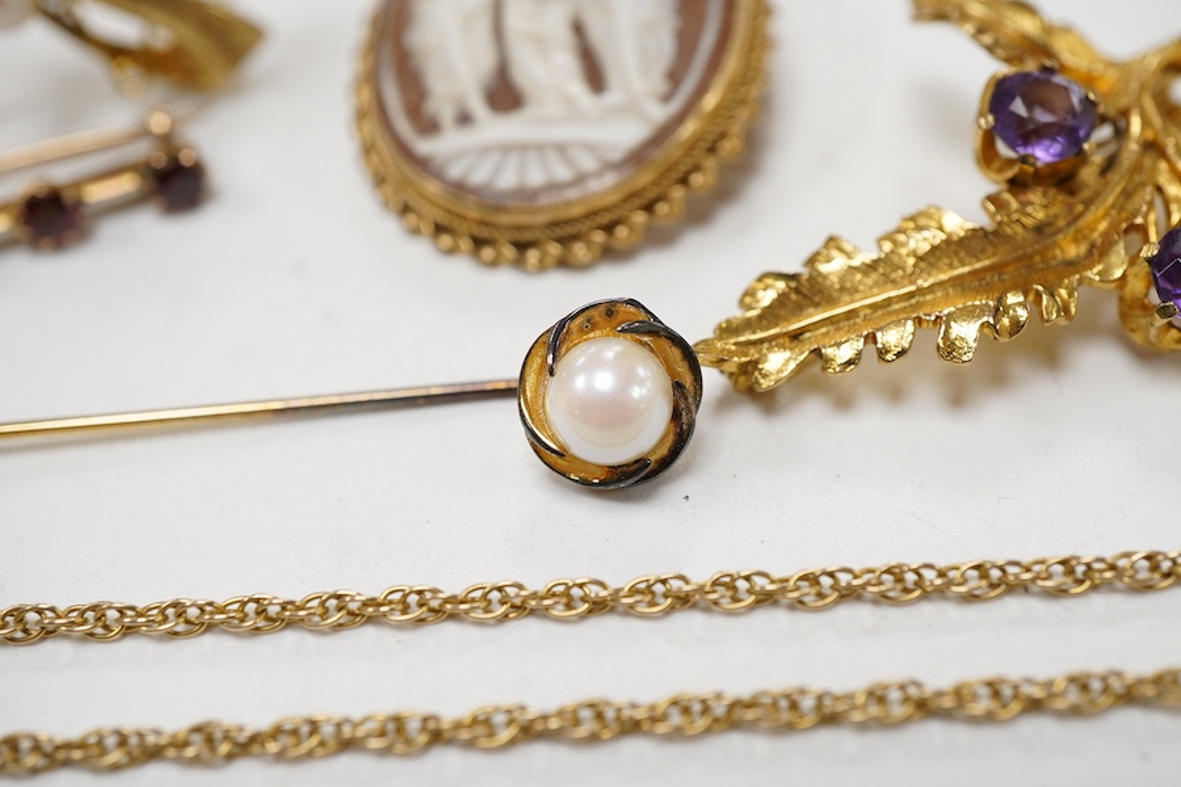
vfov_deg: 29.9
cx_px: 590
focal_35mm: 45
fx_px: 1476
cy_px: 394
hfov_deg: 43.6
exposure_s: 1/125
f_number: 11
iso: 1250
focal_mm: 30
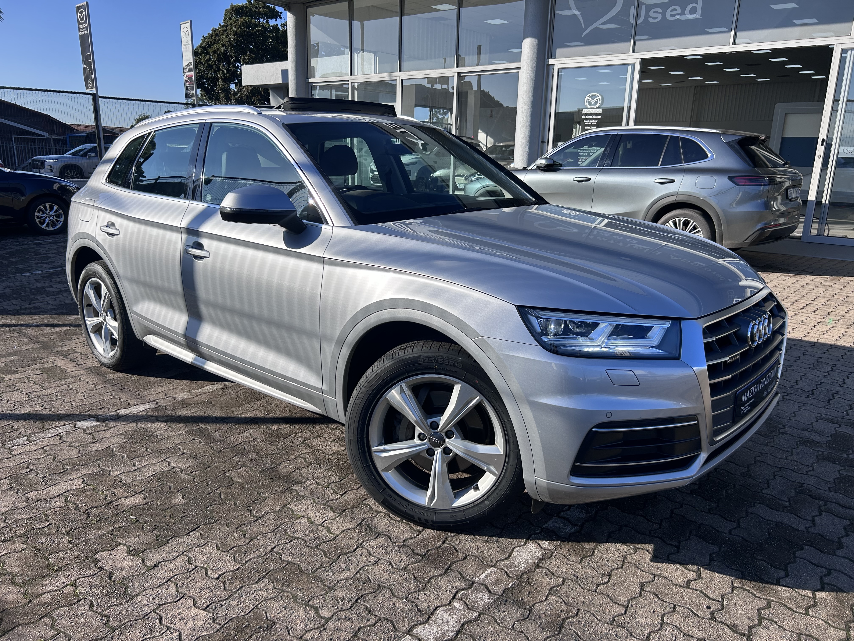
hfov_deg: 67.3
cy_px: 320
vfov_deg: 53.1
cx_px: 427
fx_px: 641
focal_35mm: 26
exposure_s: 1/2457
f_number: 1.5
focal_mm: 5.7
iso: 50
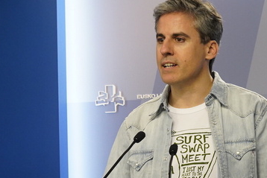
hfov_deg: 8.8
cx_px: 167
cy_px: 160
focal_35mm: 233
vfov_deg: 5.9
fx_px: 1729
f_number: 6.3
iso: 3200
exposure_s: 1/160
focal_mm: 77
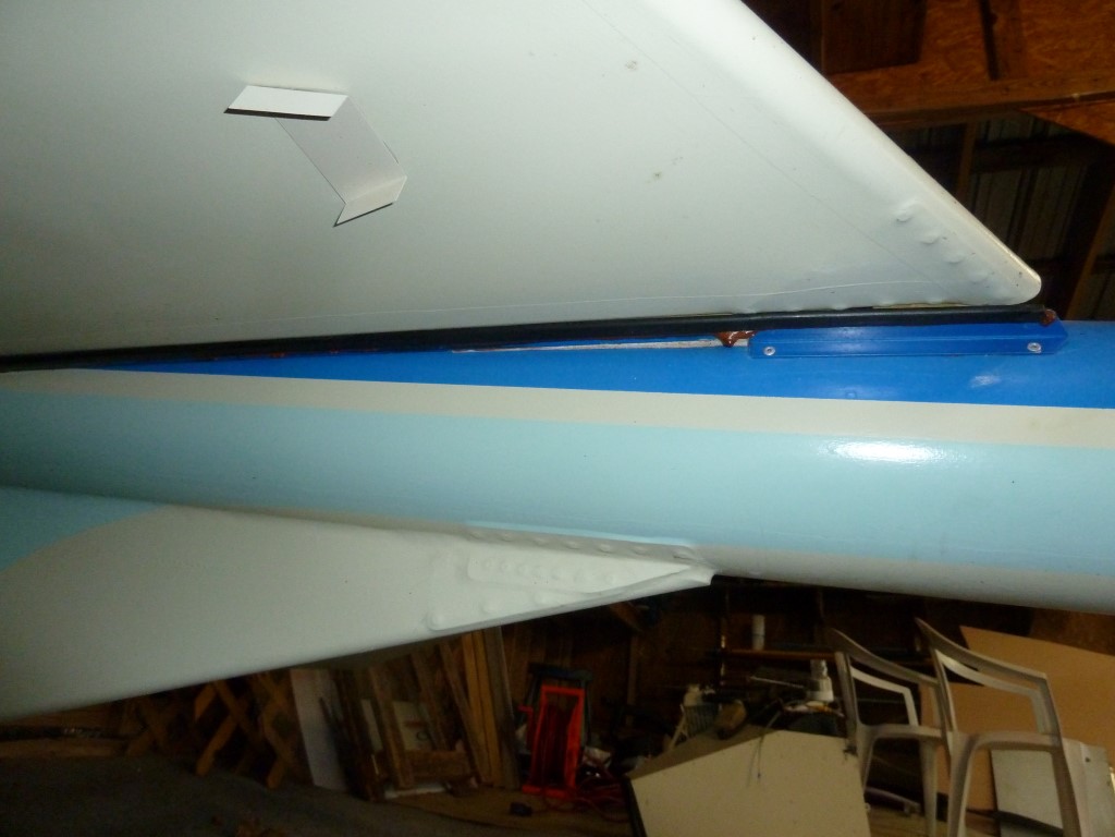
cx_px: 558
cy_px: 418
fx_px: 805
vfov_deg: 54.9
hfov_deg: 69.4
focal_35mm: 25
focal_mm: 4.1
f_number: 3.3
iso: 400
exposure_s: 1/30
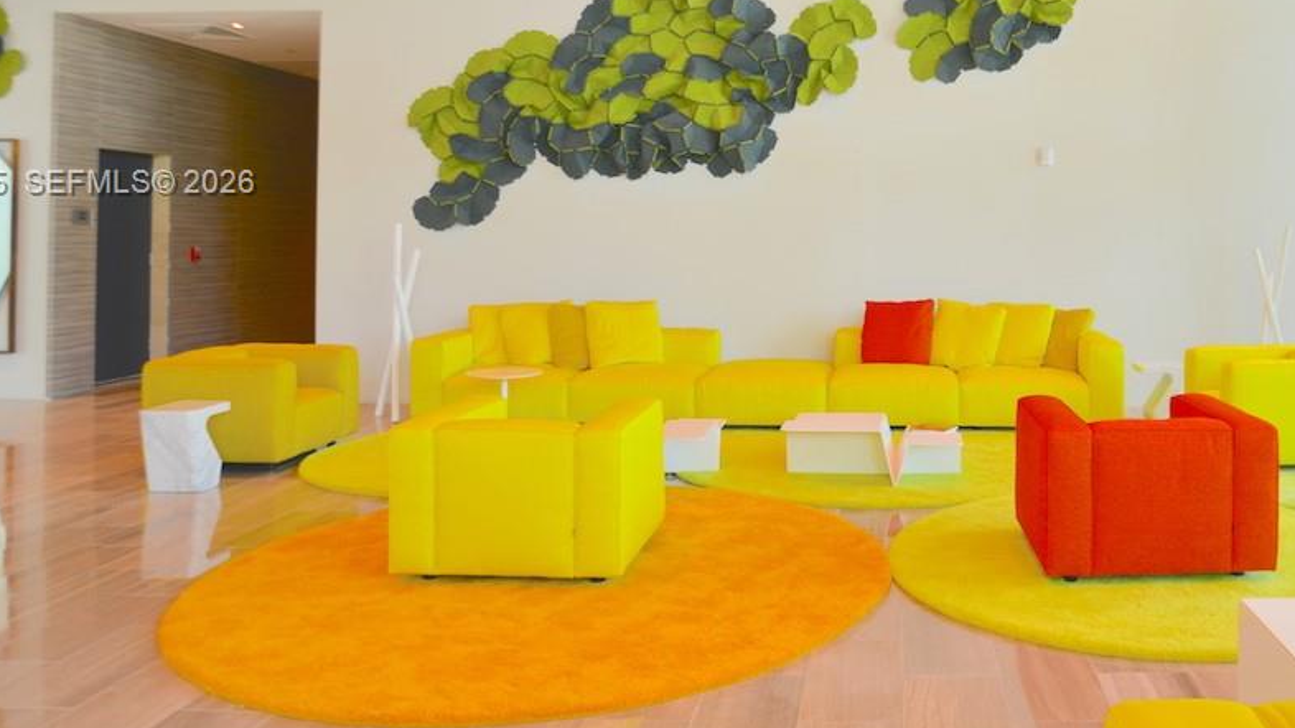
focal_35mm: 29
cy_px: 184
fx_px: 996
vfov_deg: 39.1
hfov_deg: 63.9
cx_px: 890
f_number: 4
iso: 100
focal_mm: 17
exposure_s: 1/30
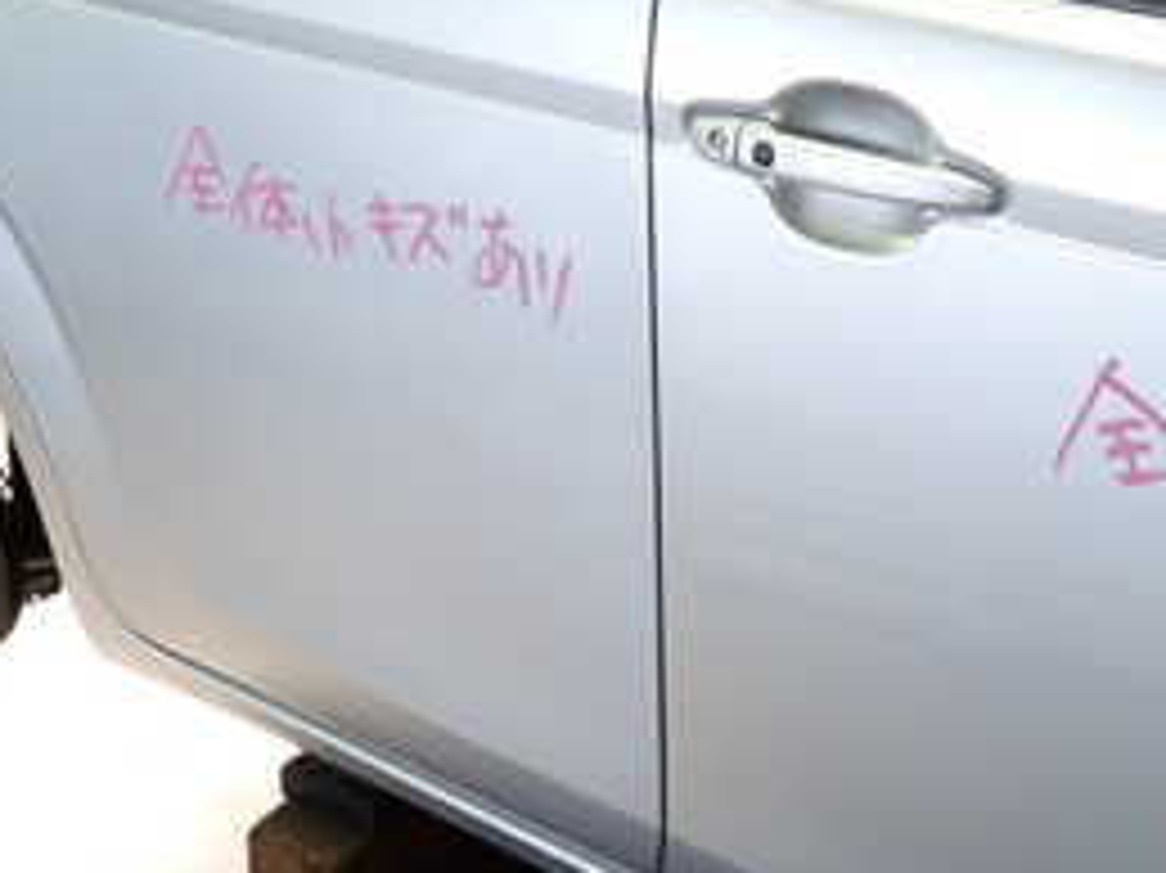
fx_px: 1953
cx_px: 536
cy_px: 22
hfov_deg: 33.2
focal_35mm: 58
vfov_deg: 24.2
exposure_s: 1/60
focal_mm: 4.5
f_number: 2
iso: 200
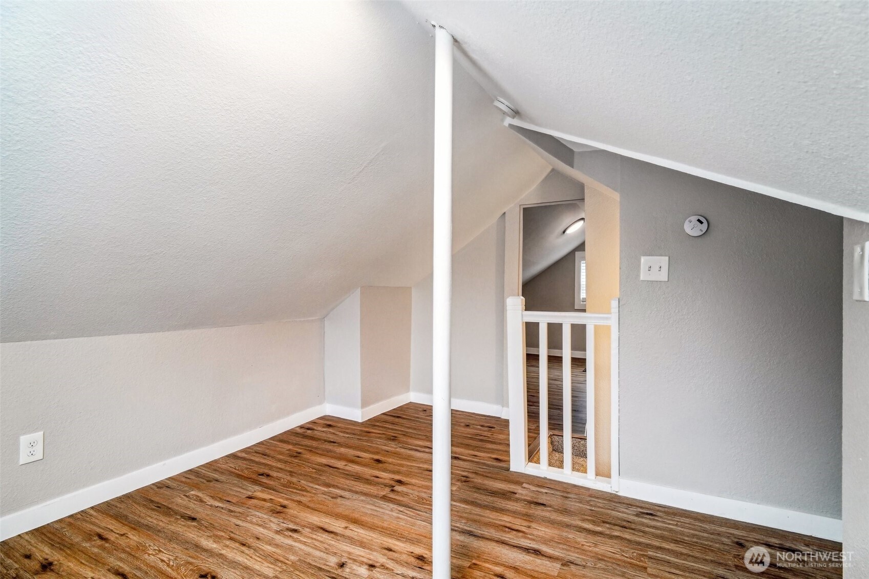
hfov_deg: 96.7
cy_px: 290
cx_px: 434
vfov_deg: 73.7
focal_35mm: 16
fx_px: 386
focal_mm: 16
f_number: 8
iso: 1600
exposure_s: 1/40
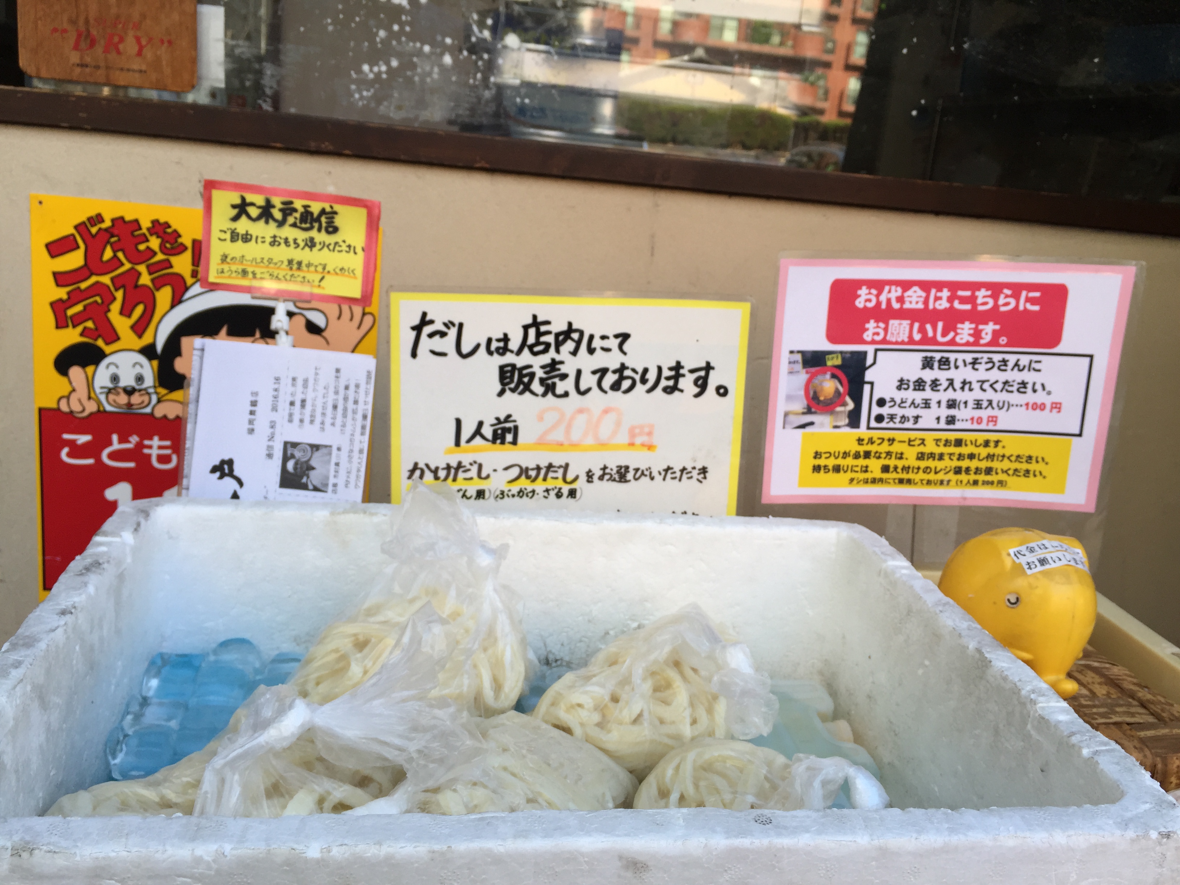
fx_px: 989
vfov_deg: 48.2
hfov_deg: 61.7
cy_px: 442
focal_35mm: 29
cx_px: 590
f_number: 2.2
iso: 32
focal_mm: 4.15
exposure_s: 1/206
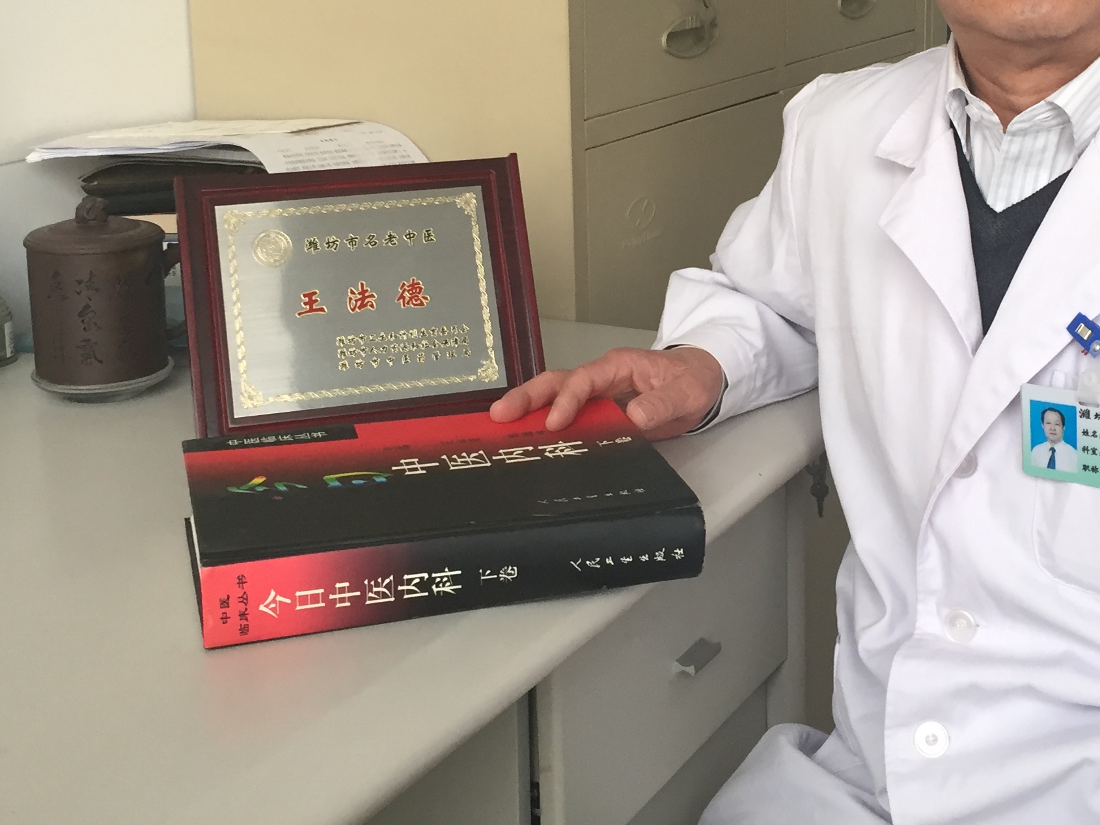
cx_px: 748
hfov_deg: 34.0
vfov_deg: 25.8
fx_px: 1780
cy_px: 206
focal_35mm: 56
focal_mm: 4.15
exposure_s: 1/30
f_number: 2.2
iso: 64
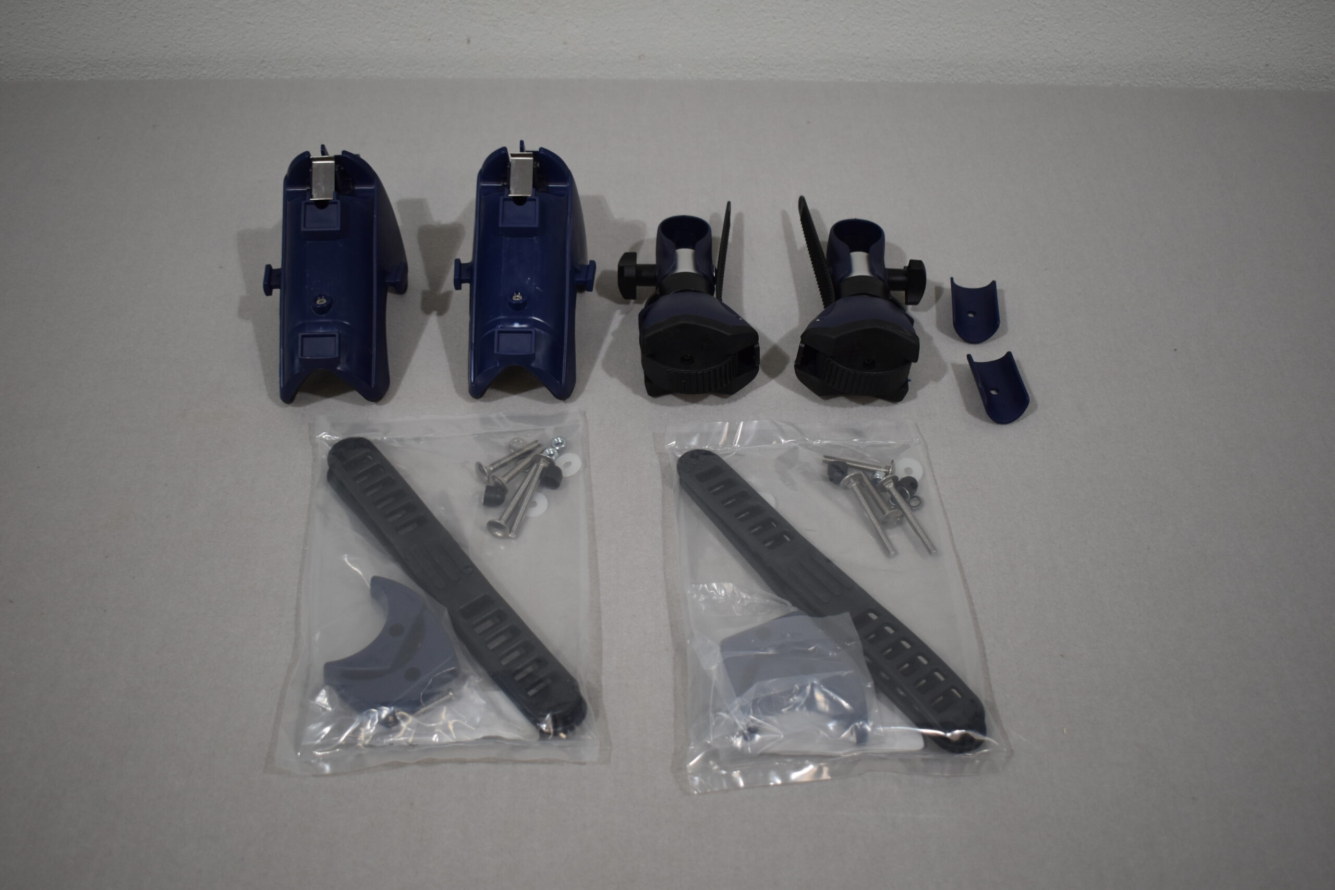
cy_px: 445
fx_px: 1335
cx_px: 668
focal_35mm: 36
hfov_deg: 53.1
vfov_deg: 36.9
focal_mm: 24
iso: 450
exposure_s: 1/250
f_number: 3.8
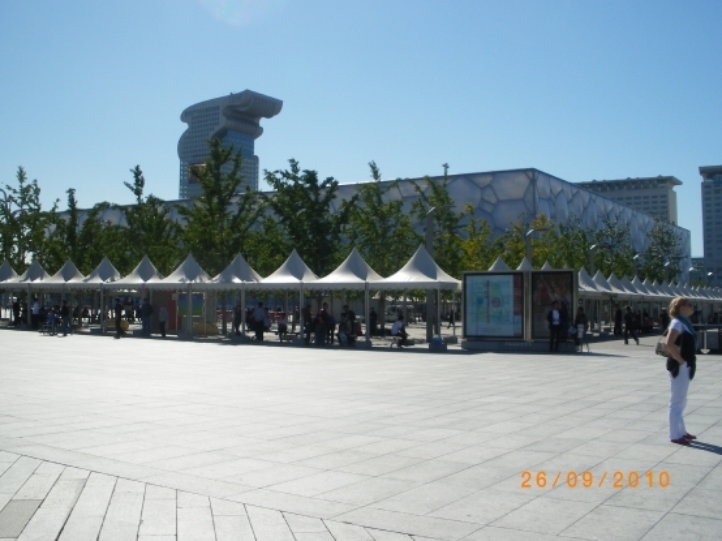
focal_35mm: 39
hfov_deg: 47.9
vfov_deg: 36.8
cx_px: 354
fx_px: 813
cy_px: 254
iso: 80
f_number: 5.4
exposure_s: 1/500
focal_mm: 6.3
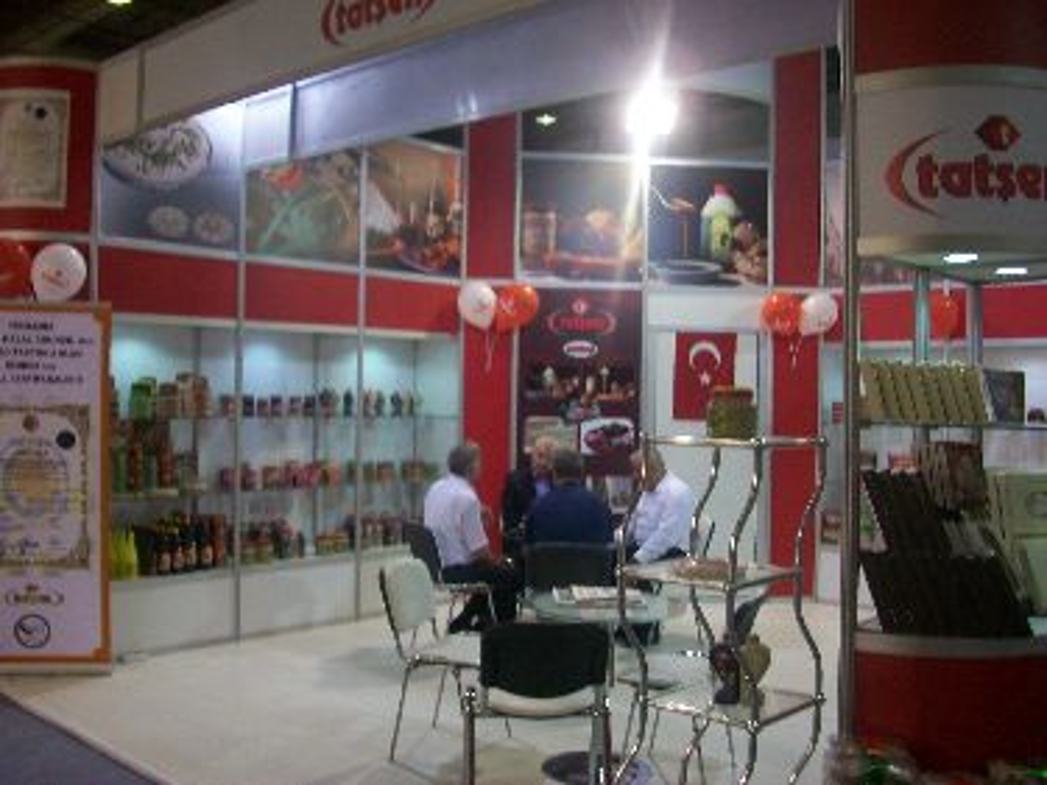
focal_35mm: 34
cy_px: 392
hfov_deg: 54.0
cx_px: 524
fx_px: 1028
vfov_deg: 41.8
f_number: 2.8
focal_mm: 5.7
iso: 104
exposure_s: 1/60
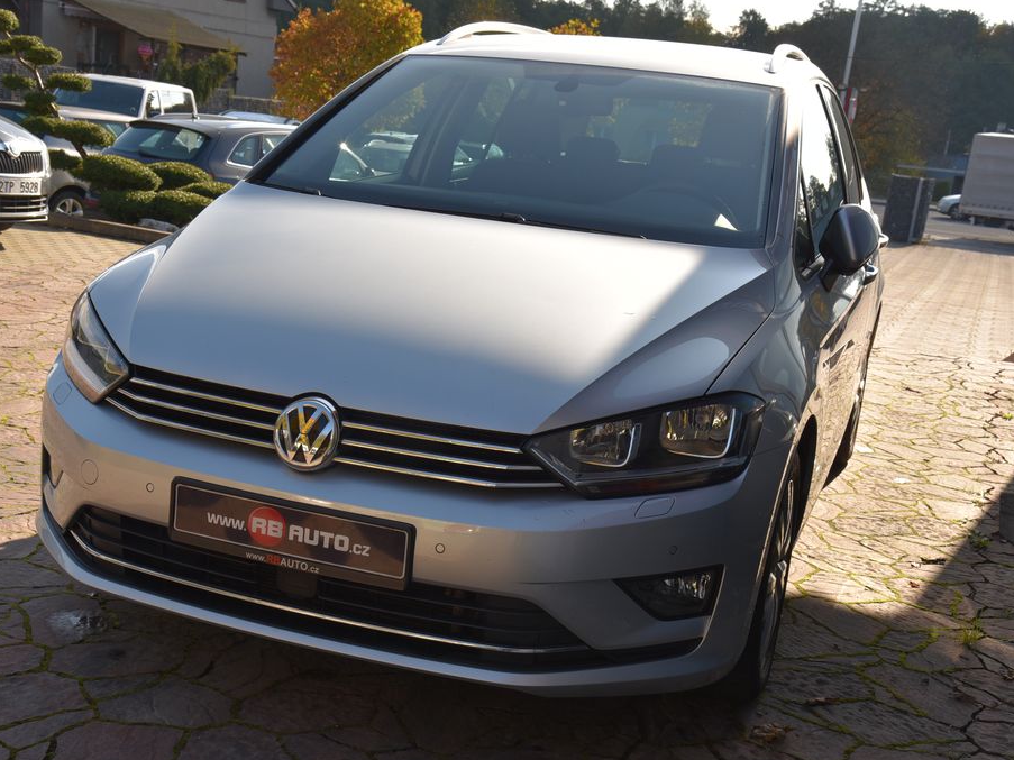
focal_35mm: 48
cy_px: 382
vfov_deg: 30.3
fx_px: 1406
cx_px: 460
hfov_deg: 39.6
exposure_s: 1/320
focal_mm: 44
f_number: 9
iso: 500
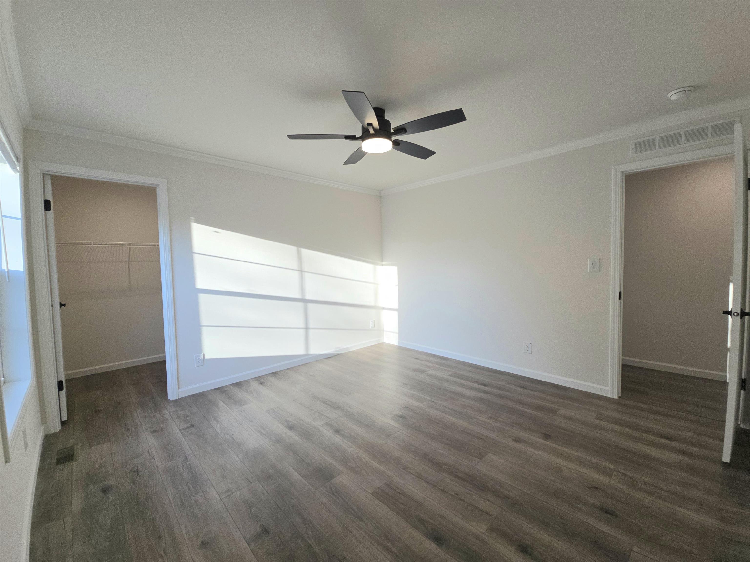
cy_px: 281
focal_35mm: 13
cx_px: 375
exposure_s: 1/133
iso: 50
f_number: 2.2
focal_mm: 2.2
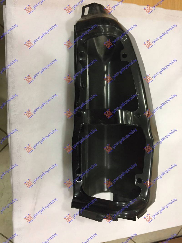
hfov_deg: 48.2
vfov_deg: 61.7
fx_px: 203
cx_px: 91
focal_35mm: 29
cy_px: 122
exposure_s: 1/33
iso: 200
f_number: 2.2
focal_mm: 4.15
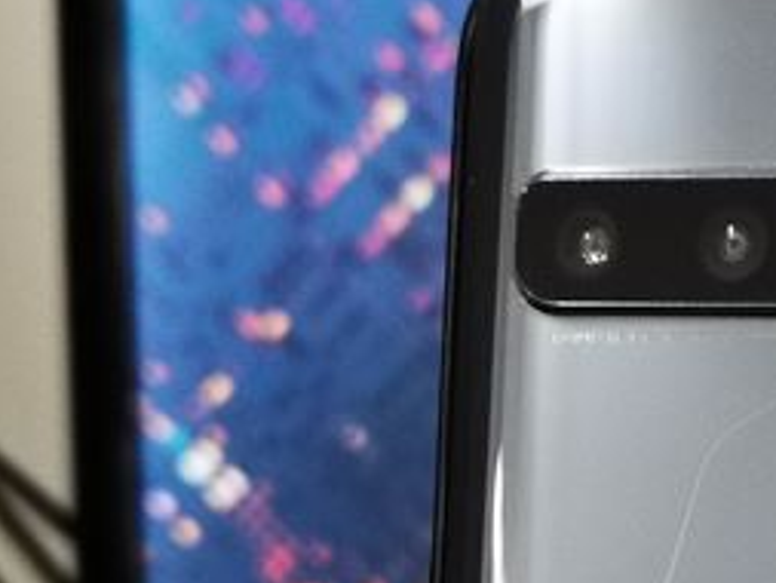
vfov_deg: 9.6
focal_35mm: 152
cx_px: 1012
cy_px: 680
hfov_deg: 12.6
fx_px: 3409
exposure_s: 1/25
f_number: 1.6
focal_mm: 5.56
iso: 500
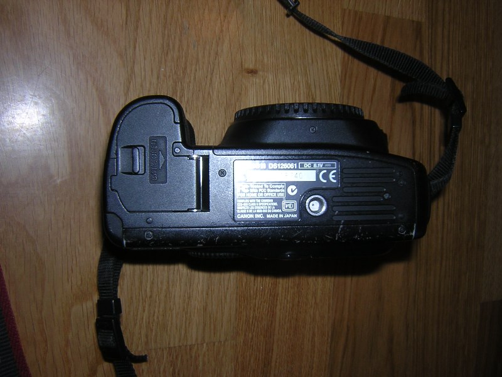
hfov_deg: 51.4
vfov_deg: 39.7
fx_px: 522
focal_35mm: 36
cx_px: 251
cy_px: 188
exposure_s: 1/60.1
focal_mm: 4.7
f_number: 5.2
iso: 100
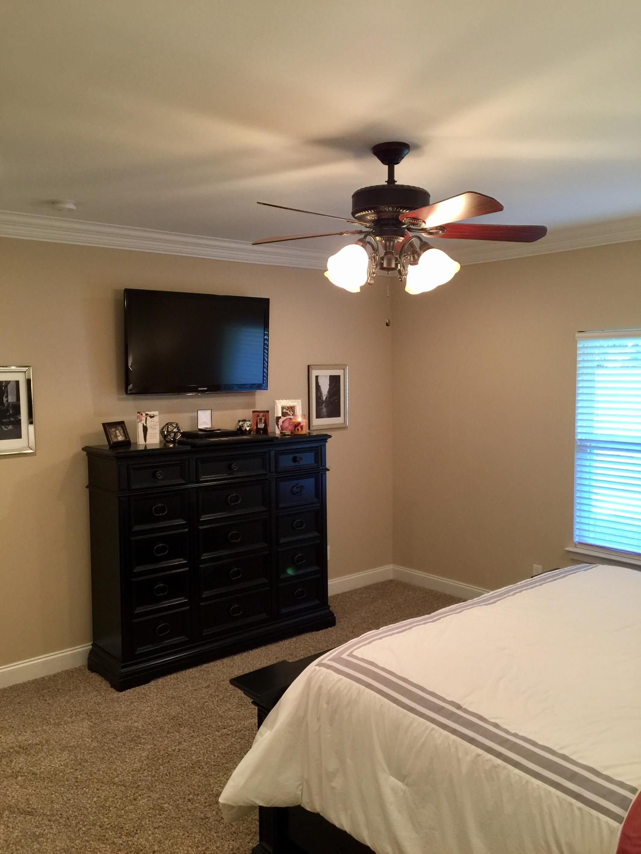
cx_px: 320
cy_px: 427
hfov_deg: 48.2
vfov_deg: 61.7
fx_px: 716
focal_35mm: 29
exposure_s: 1/15
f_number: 2.2
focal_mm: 4.15
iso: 80
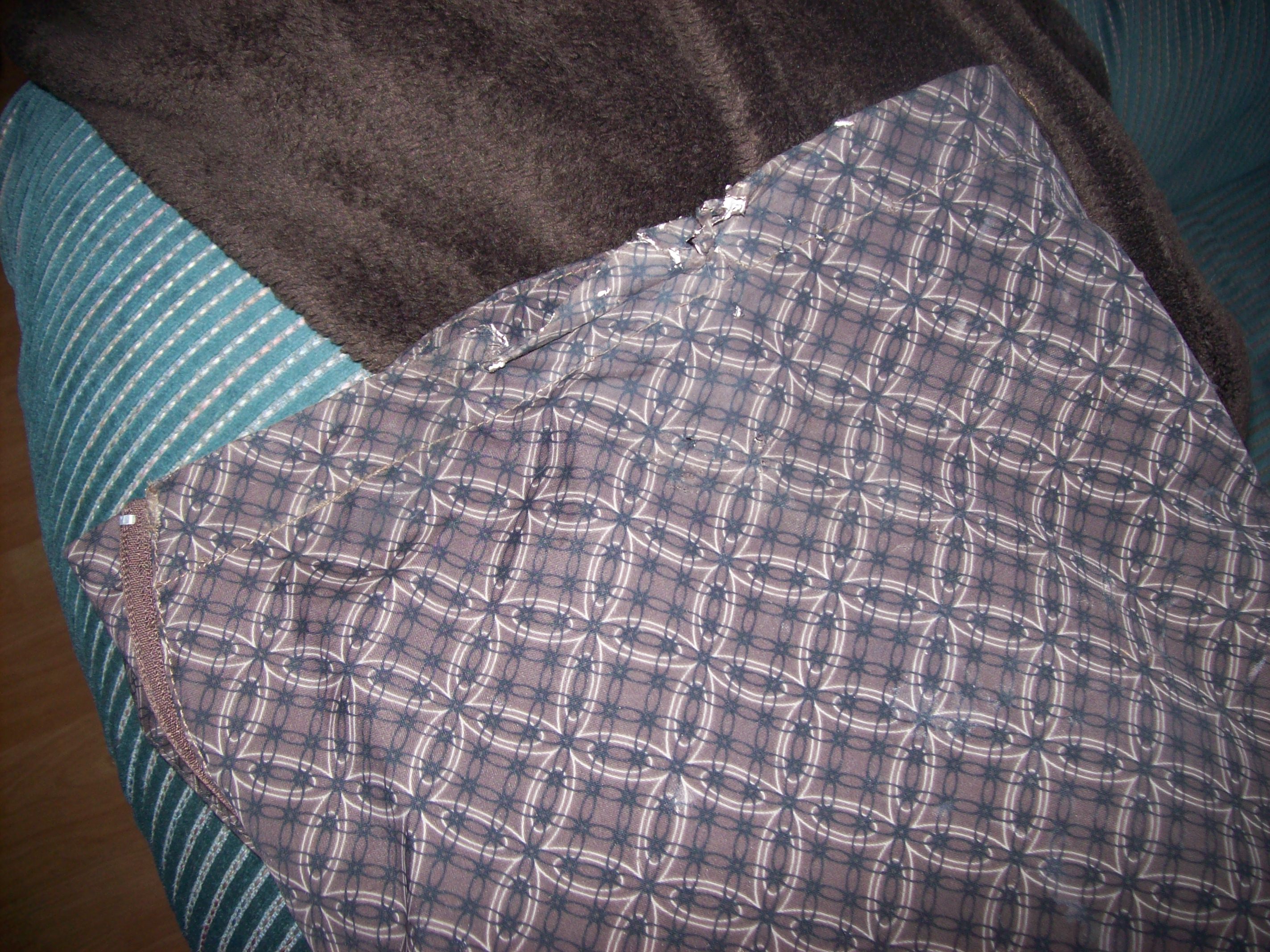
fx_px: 1320
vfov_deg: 39.6
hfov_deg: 51.4
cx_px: 635
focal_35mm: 36
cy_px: 476
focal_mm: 6
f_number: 2.7
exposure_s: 1/64
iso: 80
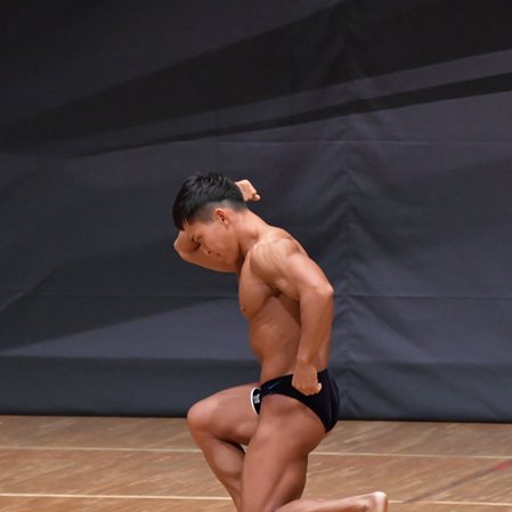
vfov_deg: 4.0
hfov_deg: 4.0
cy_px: 290
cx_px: 278
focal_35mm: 440
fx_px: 7363
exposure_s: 1/400
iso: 6400
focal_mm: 200
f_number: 5.6
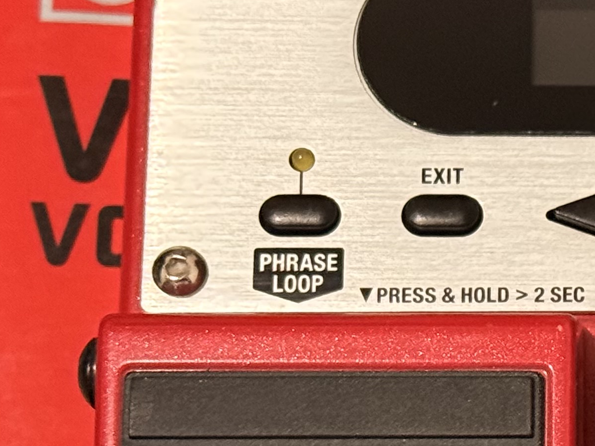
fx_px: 2768
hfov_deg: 11.9
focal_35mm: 161
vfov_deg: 9.1
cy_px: 492
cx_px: 793
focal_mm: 6.76
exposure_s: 1/32
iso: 500
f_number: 1.78
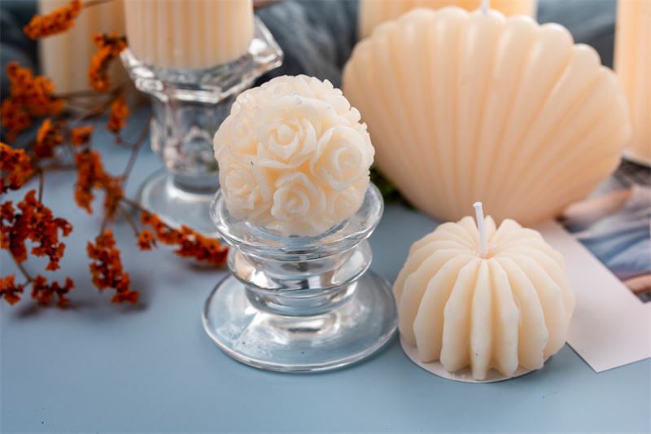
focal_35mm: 90
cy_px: 217
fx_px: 1627
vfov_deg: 15.2
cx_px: 326
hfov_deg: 22.6
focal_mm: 90
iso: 64
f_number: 7.1
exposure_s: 1/125
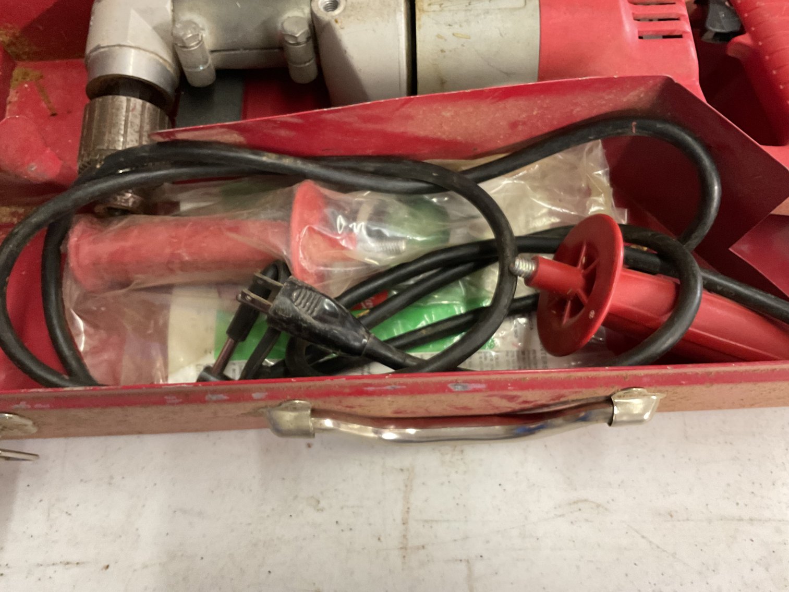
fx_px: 661
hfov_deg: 61.7
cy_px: 296
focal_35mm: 29
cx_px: 394
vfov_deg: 48.2
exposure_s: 1/24
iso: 500
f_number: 1.8
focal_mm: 3
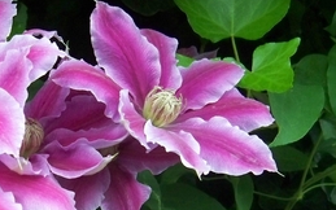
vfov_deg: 14.1
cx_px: 39
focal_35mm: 91
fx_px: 833
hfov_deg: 22.3
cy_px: 226
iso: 320
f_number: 3.1
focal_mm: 7.9
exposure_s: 1/30
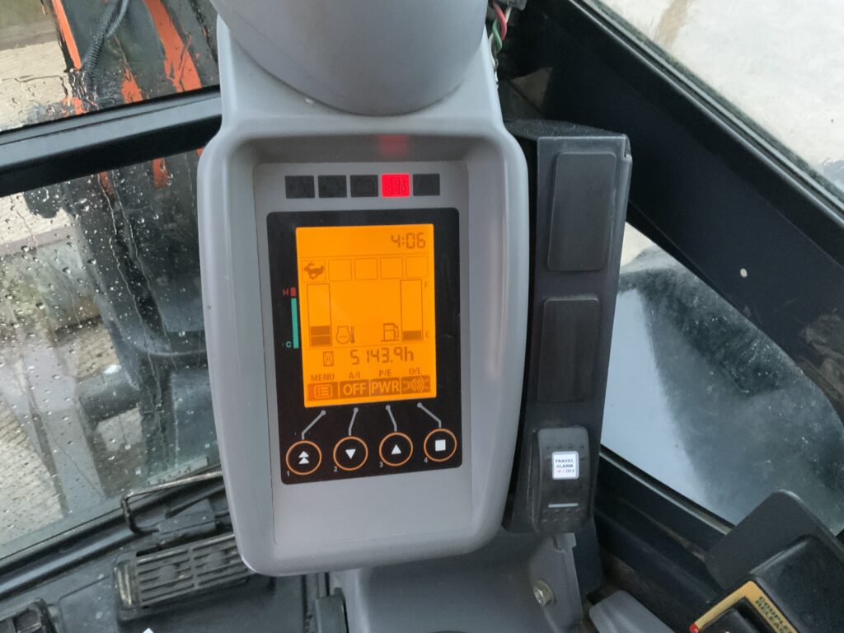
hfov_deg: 61.7
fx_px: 707
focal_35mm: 29
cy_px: 316
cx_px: 422
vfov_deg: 48.2
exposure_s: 1/30
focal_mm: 3
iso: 400
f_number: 1.8
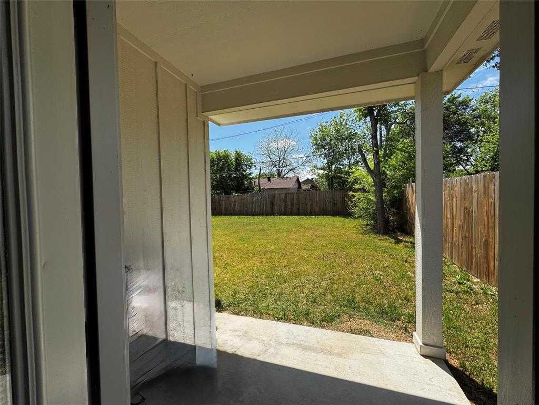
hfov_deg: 102.1
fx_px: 218
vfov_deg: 85.7
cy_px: 202
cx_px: 270
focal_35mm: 14
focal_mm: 2.22
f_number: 2.2
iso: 50
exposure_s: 1/1637
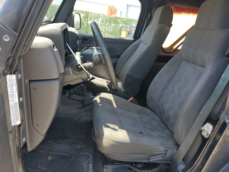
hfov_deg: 67.3
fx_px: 172
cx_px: 114
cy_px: 86
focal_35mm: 26
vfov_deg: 53.1
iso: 50
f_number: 1.5
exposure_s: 1/333
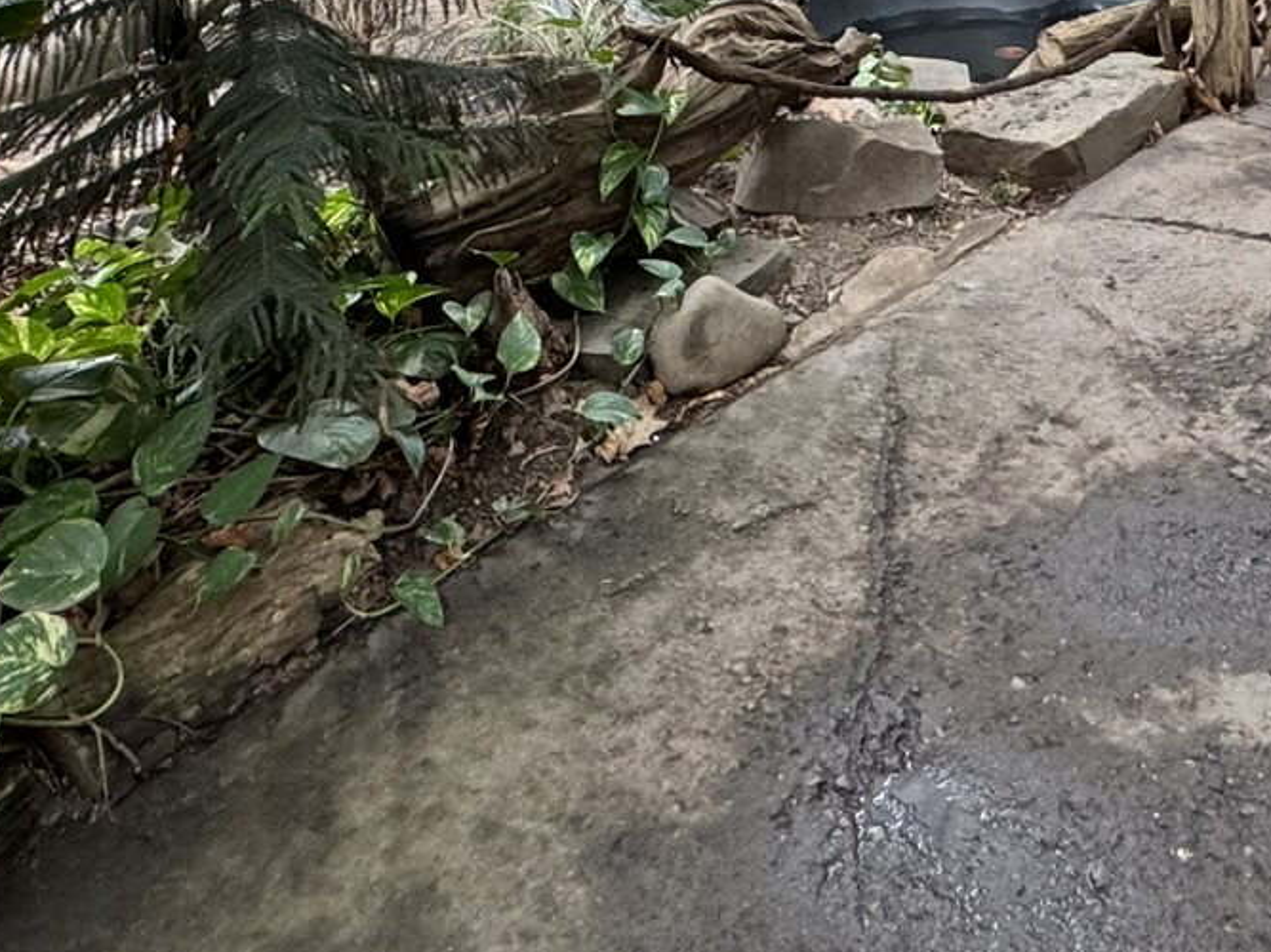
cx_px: 918
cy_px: -421
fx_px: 1579
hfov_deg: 42.8
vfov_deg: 26.1
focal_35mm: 43
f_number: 2.2
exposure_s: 1/99
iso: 250
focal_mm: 2.22
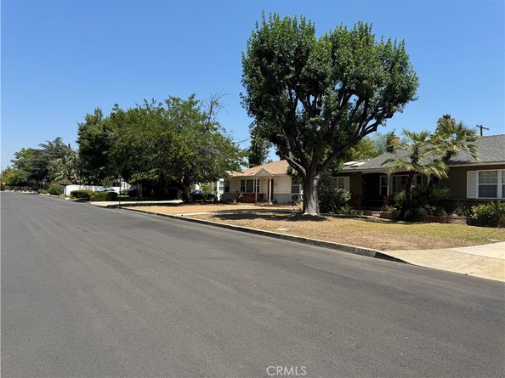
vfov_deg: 56.8
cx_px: 252
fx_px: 350
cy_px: 189
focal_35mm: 24
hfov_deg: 71.6
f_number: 1.78
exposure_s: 1/3413
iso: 80
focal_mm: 6.76
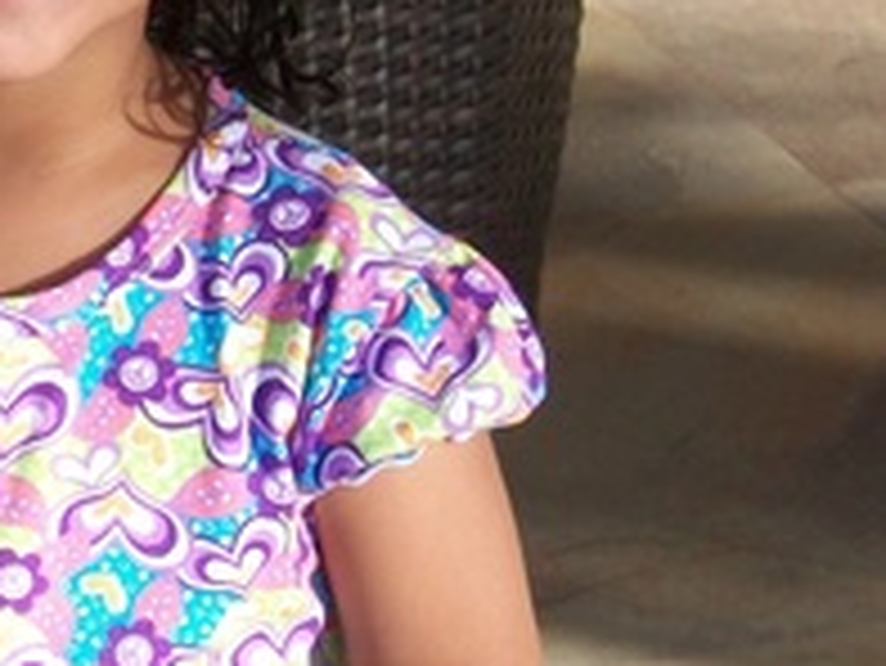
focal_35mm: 214
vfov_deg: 6.9
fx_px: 5481
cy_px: 140
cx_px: -81
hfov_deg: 9.2
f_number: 4.1
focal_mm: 11
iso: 80
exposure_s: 1/400
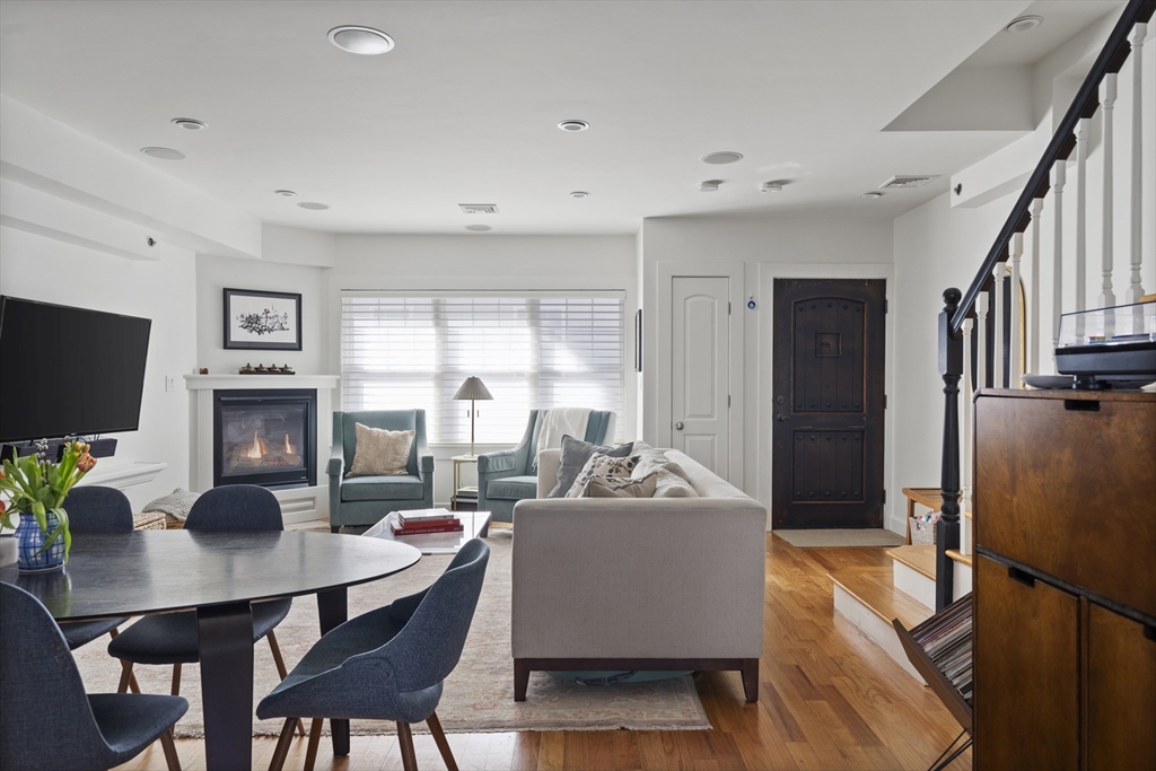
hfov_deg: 73.7
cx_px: 578
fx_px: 771
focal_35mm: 24
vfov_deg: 53.1
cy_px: 386
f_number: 7.1
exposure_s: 1/1.25
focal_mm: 24
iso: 320
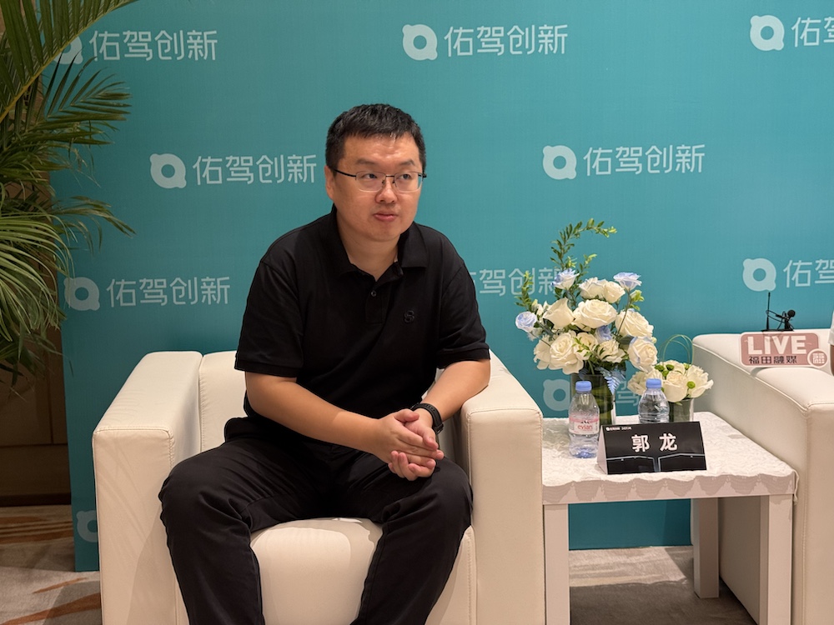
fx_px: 1156
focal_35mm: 48
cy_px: 312
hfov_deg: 39.7
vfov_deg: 30.3
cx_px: 417
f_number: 1.78
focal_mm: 6.76
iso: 200
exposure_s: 1/54
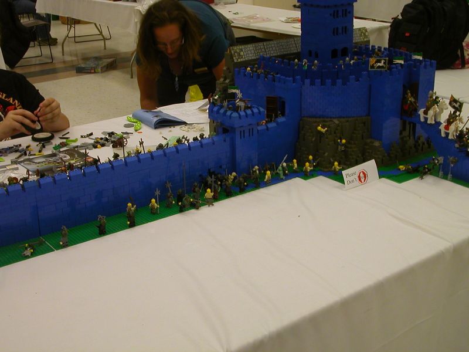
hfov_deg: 38.9
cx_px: 234
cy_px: 176
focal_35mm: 49
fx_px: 664
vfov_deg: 29.7
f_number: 3.2
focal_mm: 7.5
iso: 100
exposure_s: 1/27.2
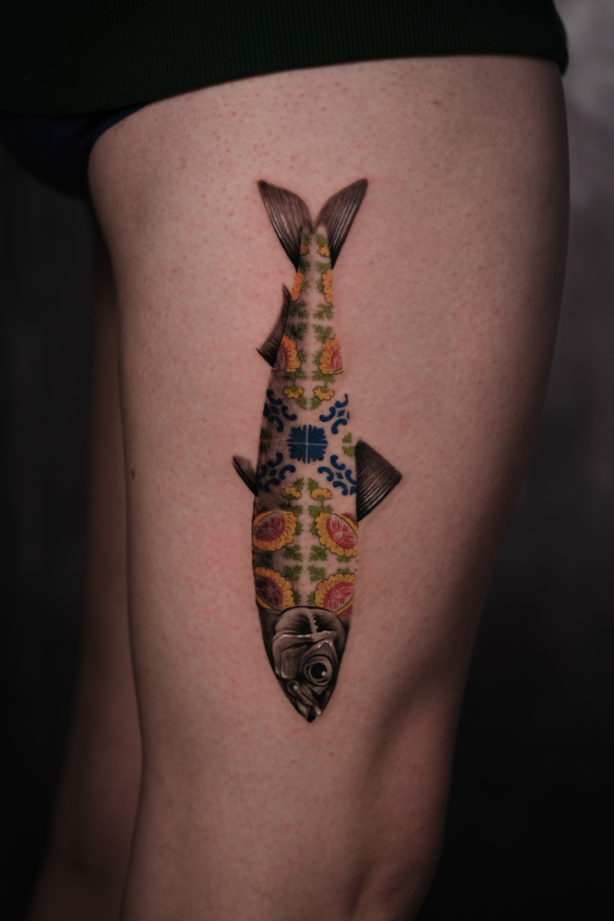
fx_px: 3070
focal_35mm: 120
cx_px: 307
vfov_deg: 17.1
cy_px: 460
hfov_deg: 11.4
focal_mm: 80
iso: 640
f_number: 2.8
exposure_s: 1/100
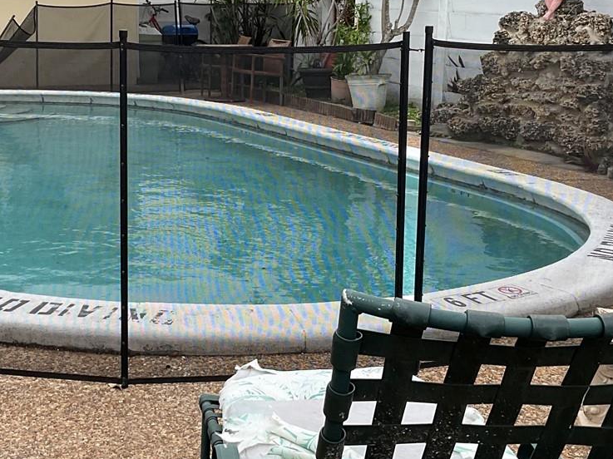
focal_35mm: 63
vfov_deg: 23.2
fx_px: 1115
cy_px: 184
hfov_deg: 30.7
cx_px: 252
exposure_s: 1/138
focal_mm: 3
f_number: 1.8
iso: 16
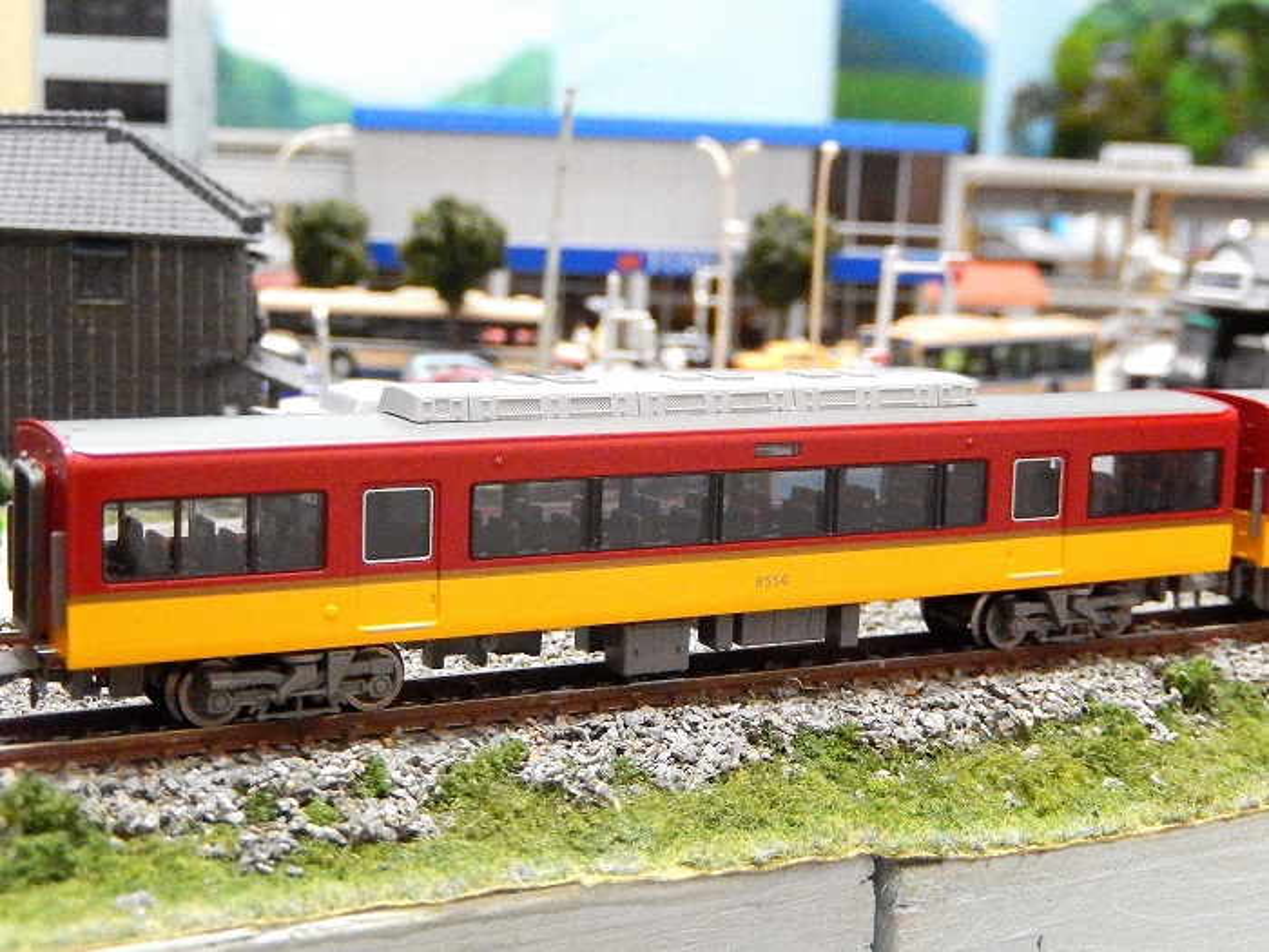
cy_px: 476
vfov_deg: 25.2
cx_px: 634
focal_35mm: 58
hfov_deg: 33.2
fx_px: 2126
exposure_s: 1/30
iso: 3200
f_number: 4.6
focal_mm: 10.4
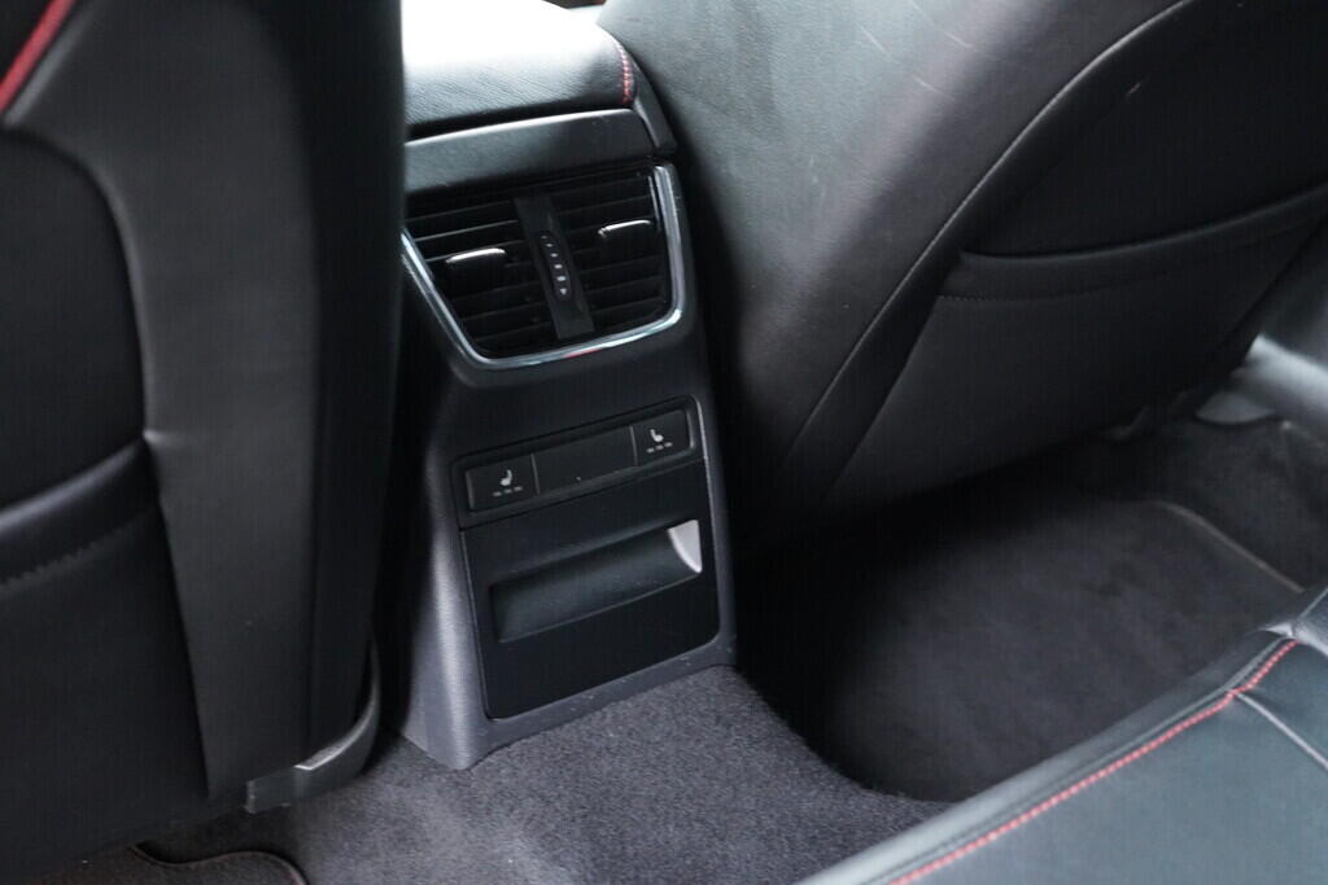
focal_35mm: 36
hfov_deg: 53.1
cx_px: 664
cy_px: 442
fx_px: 1328
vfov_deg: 36.9
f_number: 2.8
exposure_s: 1/40
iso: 4000
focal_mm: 24
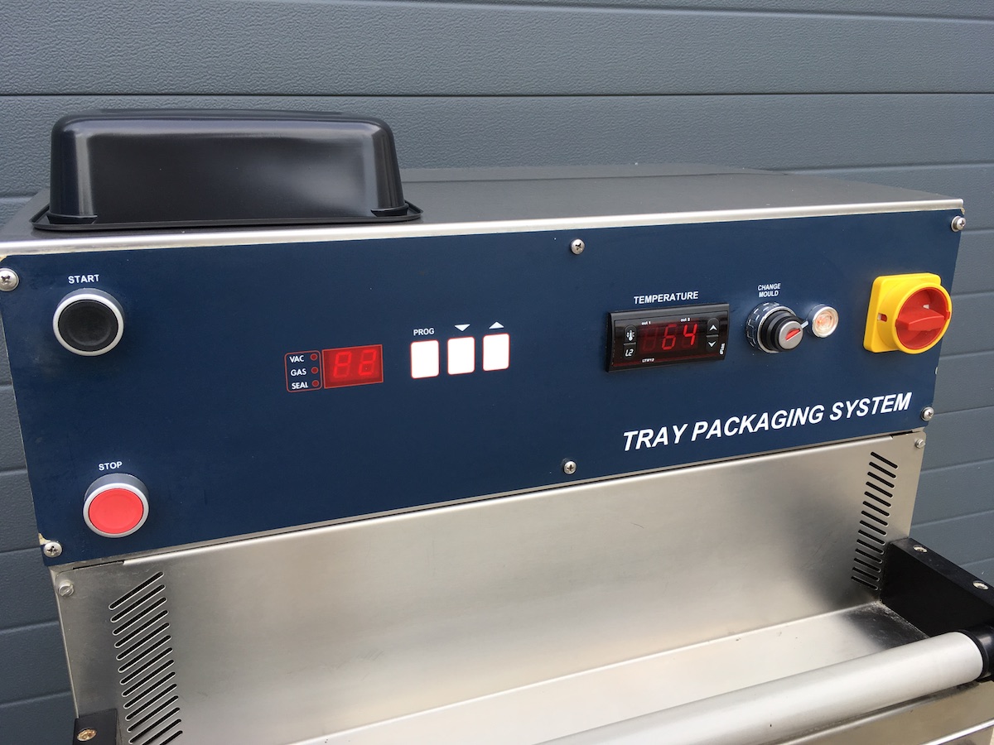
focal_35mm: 29
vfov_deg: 48.2
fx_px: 833
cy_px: 372
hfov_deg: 61.7
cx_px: 497
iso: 25
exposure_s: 1/190
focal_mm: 4.15
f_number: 2.2
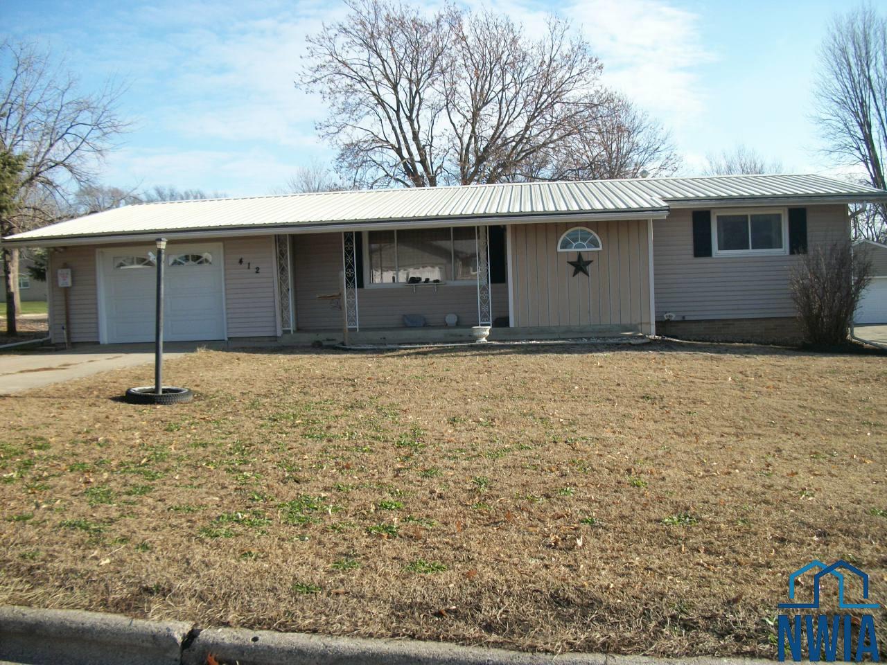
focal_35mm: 32
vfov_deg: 44.2
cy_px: 332
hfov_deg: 56.8
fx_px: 820
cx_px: 444
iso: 80
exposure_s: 1/125
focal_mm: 5.7
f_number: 8.8
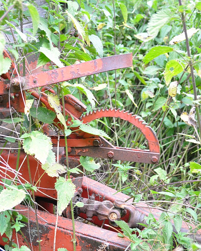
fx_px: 459
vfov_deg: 30.6
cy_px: 126
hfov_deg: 24.7
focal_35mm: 62
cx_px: 89
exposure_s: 1/30
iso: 200
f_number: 4.5
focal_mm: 29
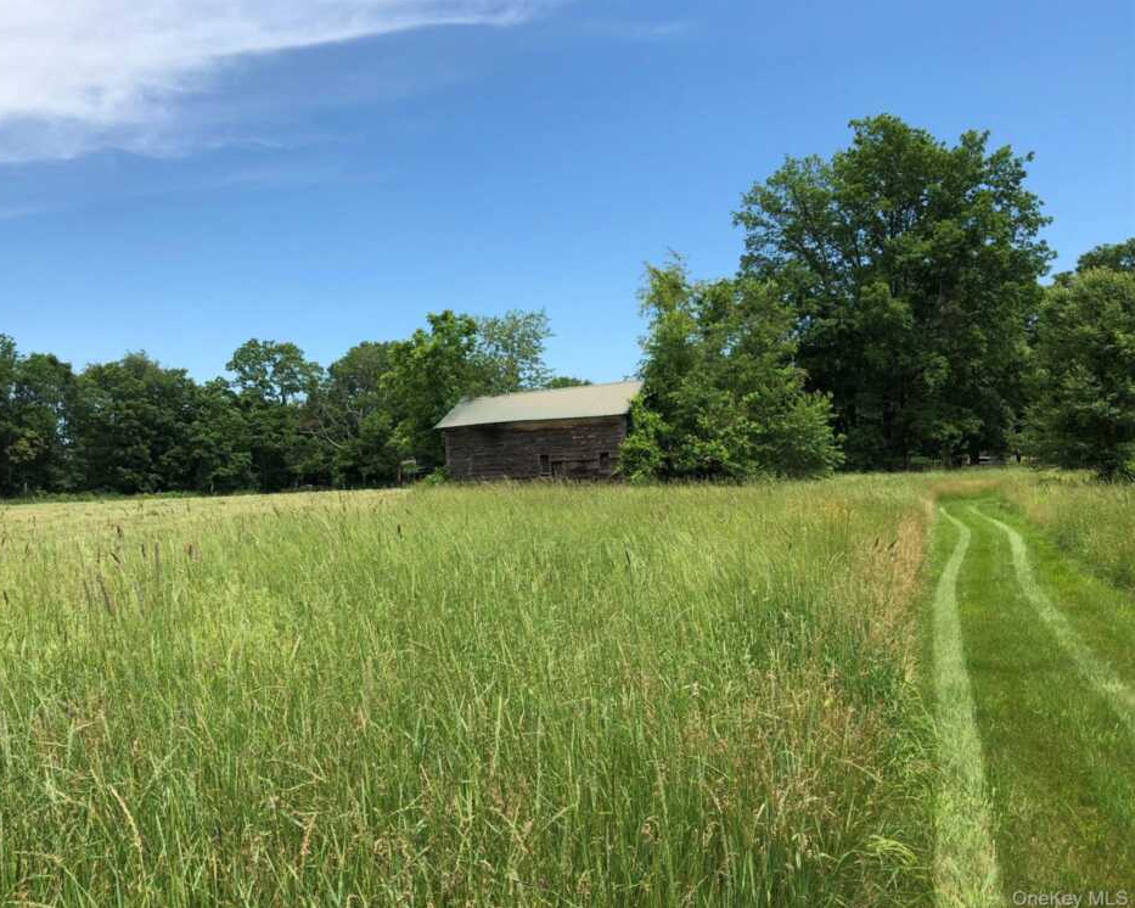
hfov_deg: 58.7
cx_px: 513
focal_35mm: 30
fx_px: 1008
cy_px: 445
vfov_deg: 48.5
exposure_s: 1/1567
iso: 20
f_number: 1.8
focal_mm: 3.99
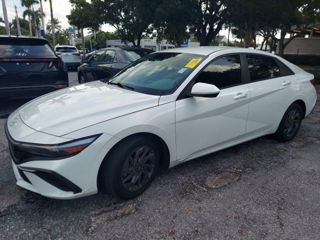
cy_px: 120
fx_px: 222
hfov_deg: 71.6
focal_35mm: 24
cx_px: 160
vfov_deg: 56.8
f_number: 1.8
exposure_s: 1/1073
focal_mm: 5.23
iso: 50
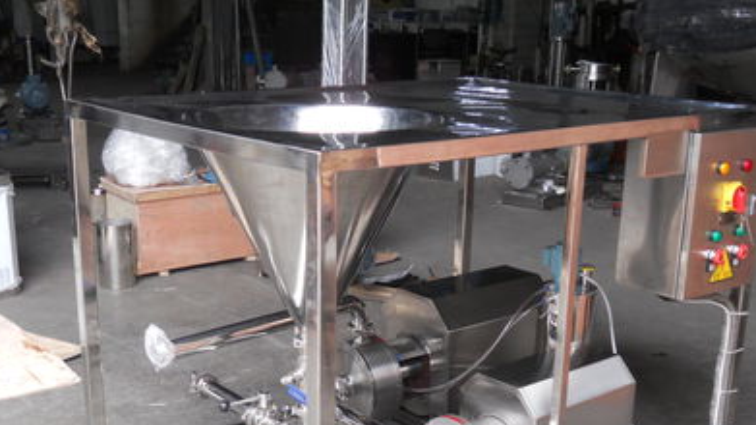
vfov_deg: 22.2
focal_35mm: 53
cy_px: 360
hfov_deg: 39.2
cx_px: 354
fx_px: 1063
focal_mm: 6.9
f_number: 3.9
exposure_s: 1/30
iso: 160
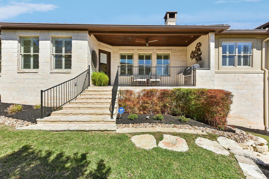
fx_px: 105
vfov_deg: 81.2
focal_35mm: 14
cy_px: 90
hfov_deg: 104.3
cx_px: 134
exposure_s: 1/400
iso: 100
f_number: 8
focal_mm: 14
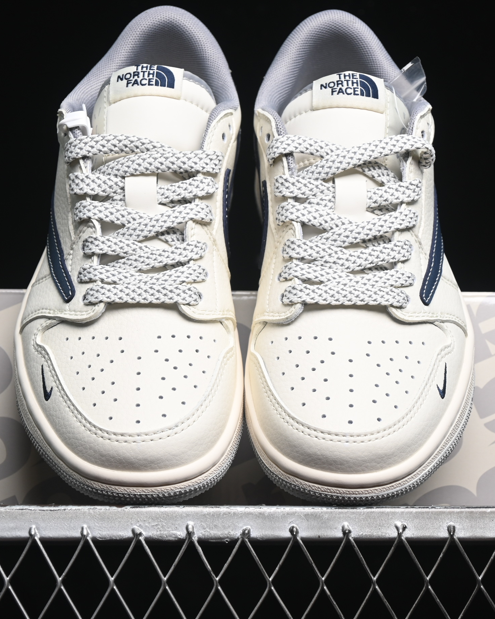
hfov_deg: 14.4
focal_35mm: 107
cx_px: 247
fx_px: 1959
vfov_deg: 17.9
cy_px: 309
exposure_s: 1/60
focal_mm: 50
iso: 160
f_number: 6.3
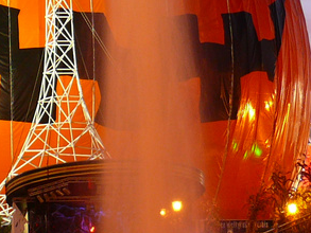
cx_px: 96
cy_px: 181
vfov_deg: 8.6
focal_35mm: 172
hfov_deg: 11.5
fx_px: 1546
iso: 100
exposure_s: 2
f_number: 2.8
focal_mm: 7.4
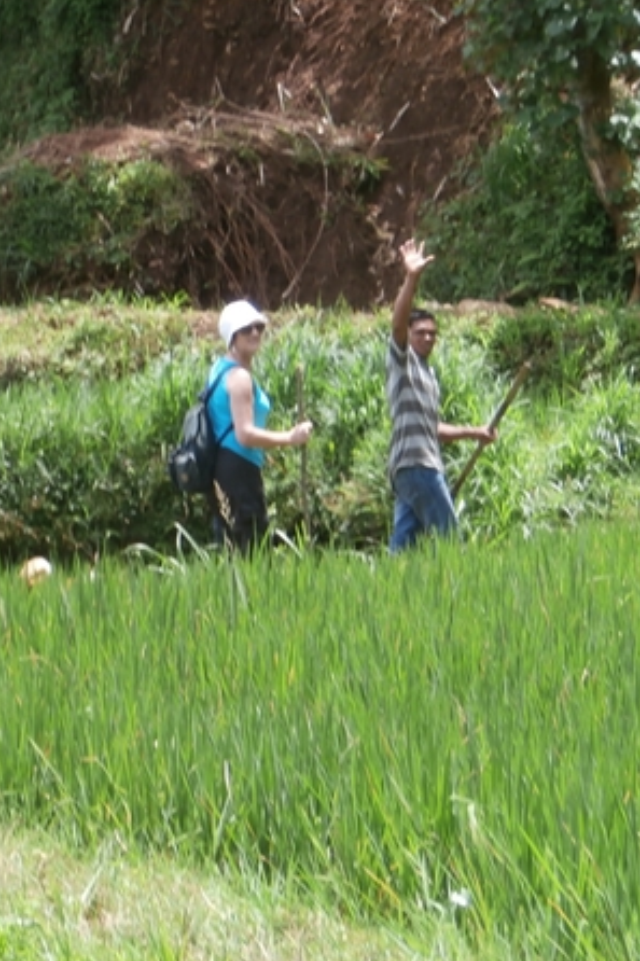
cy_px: 480
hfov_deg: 8.9
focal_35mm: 154
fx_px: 4110
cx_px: 93
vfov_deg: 13.3
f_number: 5.4
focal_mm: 19.54
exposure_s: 1/160
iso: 100
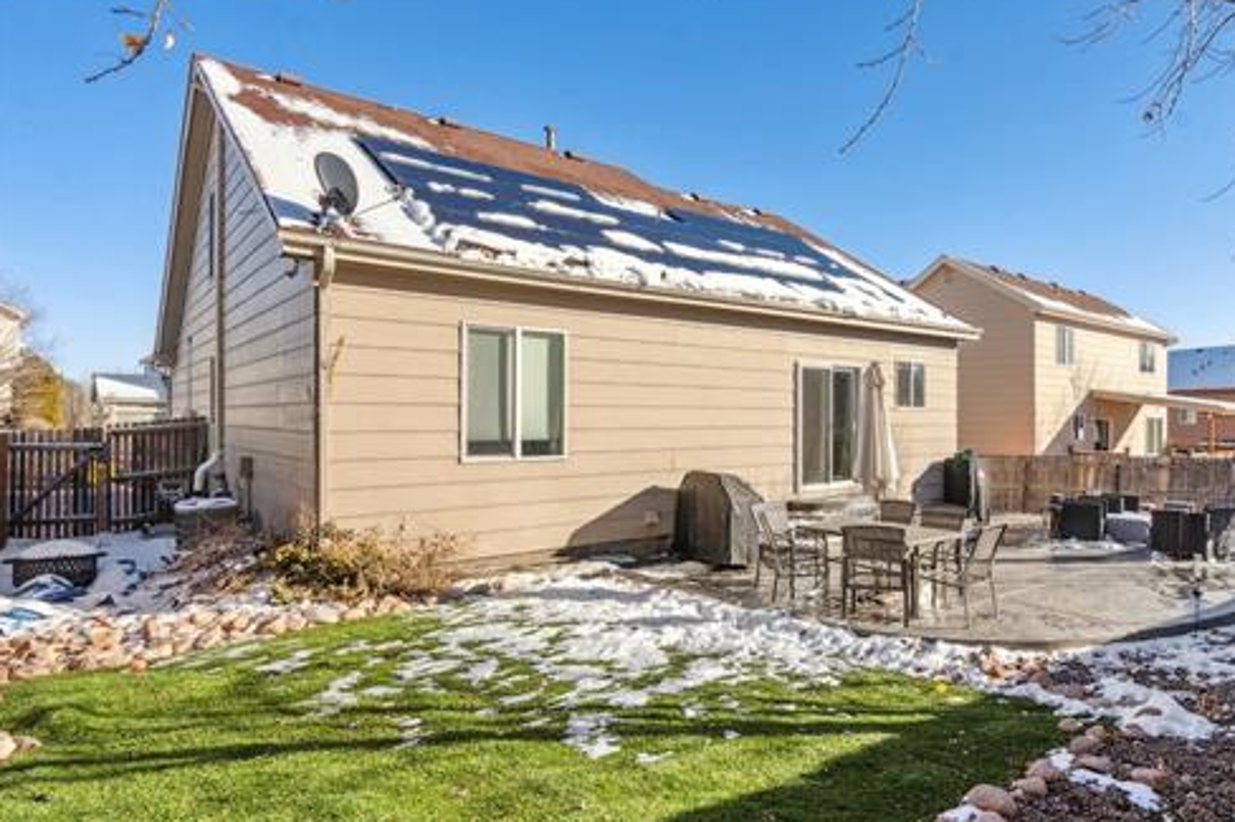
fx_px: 720
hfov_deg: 79.1
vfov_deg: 59.5
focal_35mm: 21
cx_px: 802
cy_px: 420
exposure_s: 1/350
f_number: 8
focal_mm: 16
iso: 250
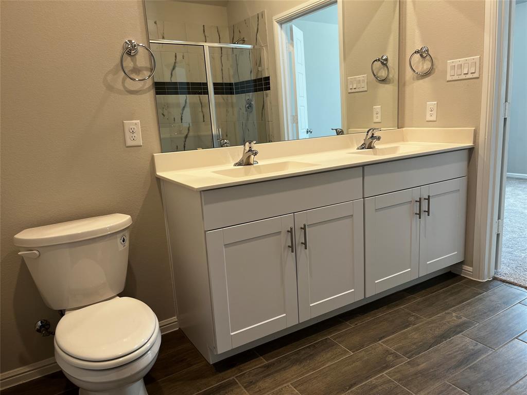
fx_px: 396
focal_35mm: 26
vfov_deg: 53.1
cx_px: 264
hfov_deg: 67.3
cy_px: 198
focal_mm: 5.1
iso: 64
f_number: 1.6
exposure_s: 1/60
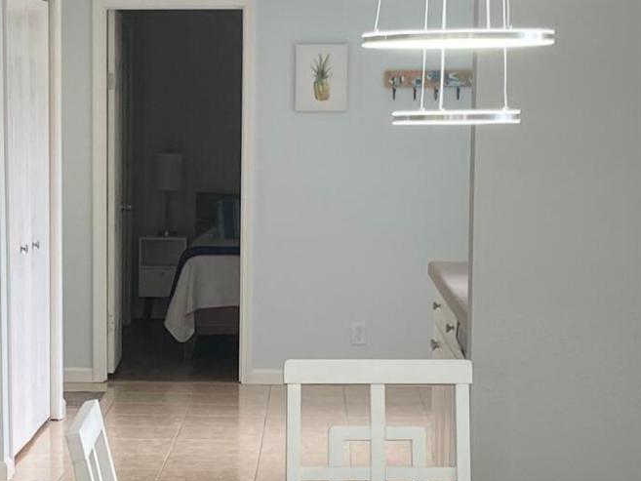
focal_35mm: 114
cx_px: 100
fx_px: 2111
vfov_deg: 12.9
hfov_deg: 17.1
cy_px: 414
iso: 50
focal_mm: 4.25
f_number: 1.8
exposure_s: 1/121
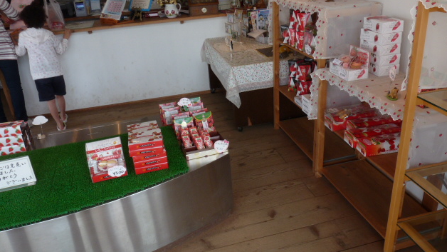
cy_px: 128
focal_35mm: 30
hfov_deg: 64.3
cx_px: 227
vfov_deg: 38.9
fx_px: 356
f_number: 8
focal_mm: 4.8
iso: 125
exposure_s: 1/30
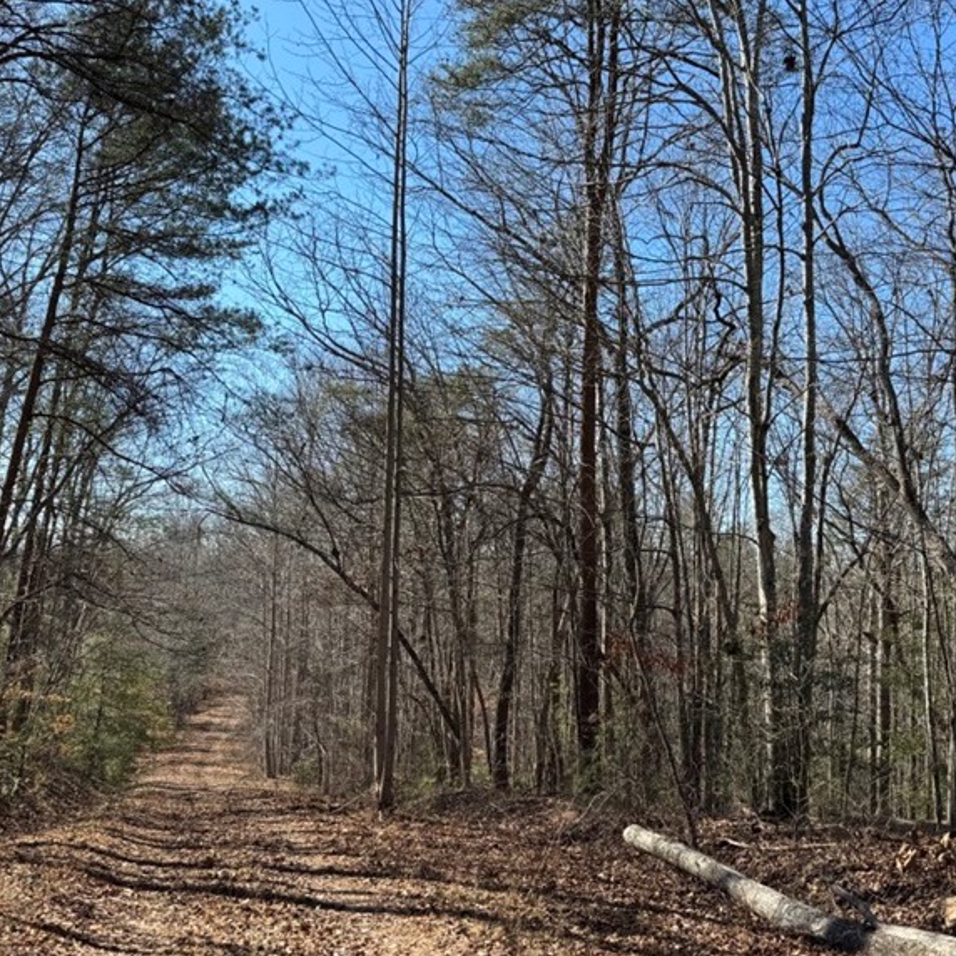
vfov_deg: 43.9
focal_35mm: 38
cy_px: 476
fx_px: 1187
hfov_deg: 43.8
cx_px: 531
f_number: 1.78
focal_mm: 6.86
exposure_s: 1/2041
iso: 80
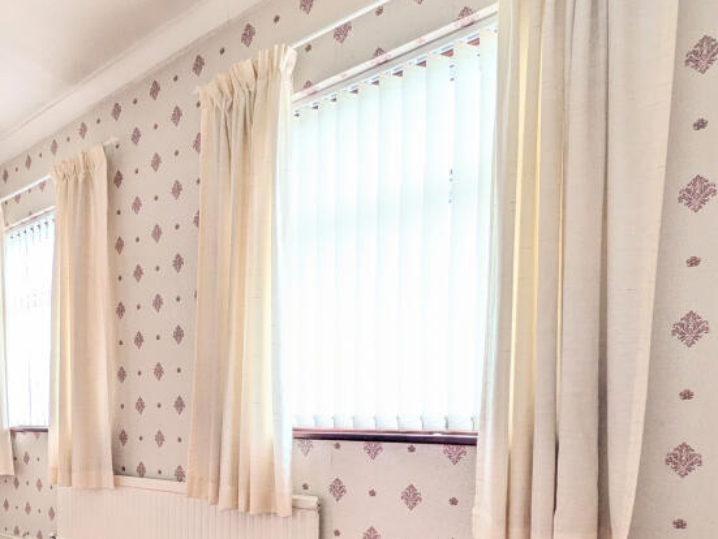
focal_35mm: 26
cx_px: 198
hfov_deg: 64.1
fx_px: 540
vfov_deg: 49.4
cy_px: 445
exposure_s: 1/100
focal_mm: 1.83
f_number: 2.2
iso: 80
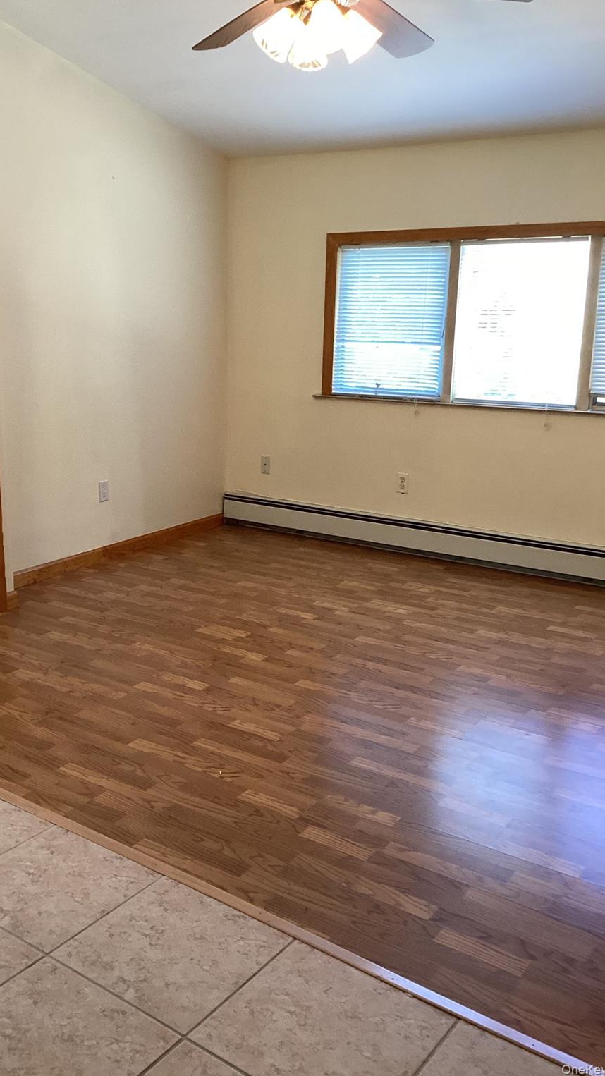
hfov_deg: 34.5
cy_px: 537
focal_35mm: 34
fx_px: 970
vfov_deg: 58.0
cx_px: 236
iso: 160
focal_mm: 3.3
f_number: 2.4
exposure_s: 1/60
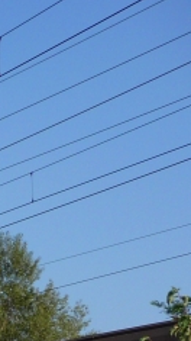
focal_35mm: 104
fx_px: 937
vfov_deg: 19.5
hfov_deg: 9.8
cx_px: -317
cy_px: 399
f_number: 3.3
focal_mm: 4.7
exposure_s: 1/800
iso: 100
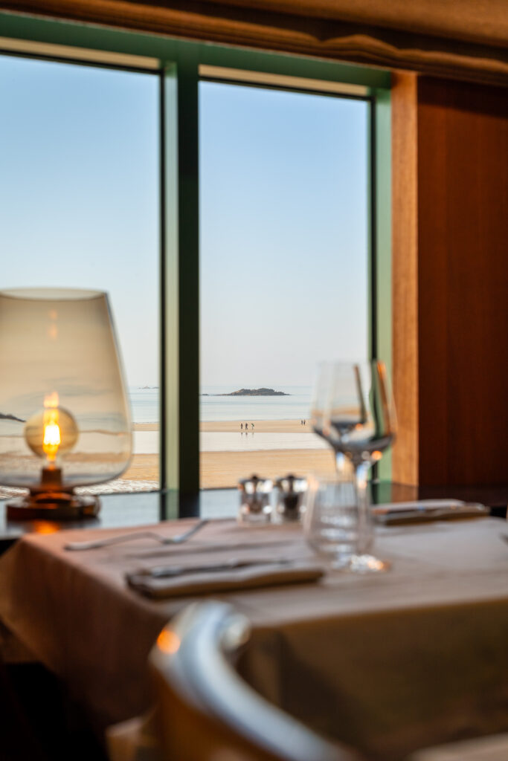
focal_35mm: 50
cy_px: 380
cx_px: 254
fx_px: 1056
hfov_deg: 27.1
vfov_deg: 39.7
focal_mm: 49.9
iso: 100
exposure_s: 1/100
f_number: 5
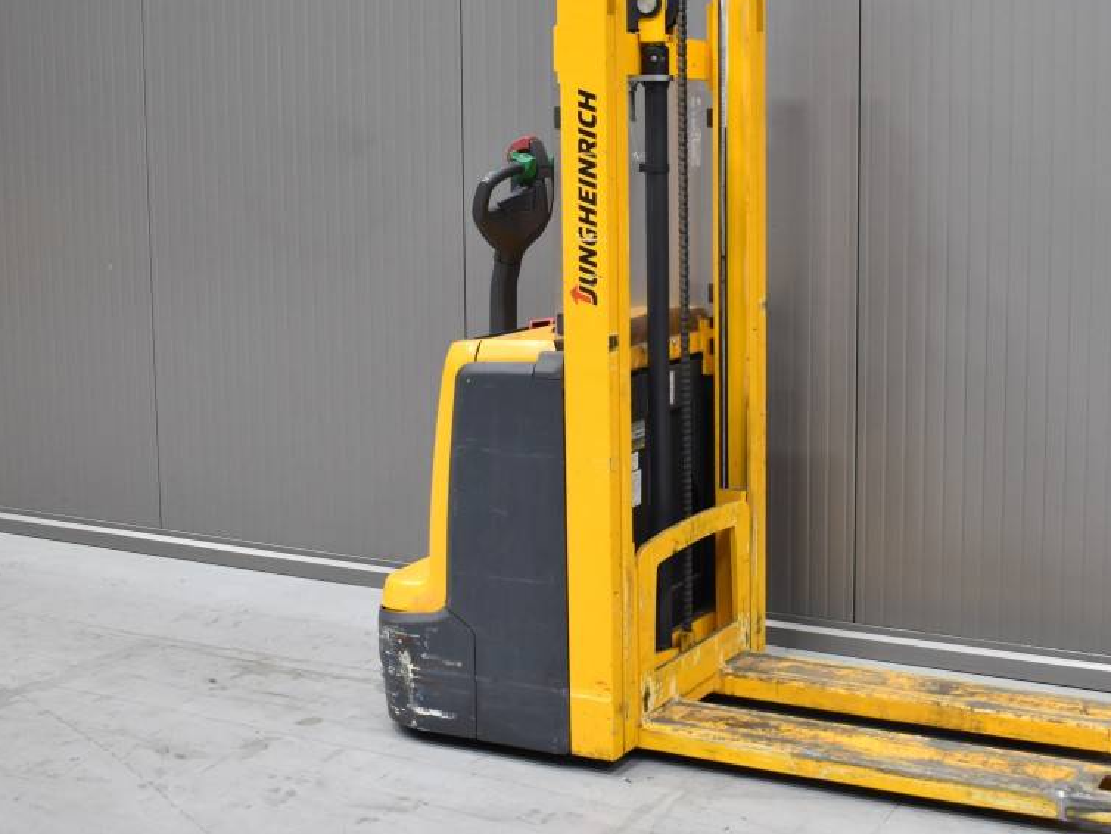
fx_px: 1694
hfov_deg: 36.0
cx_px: 713
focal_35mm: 53
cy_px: 340
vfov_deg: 27.6
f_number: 5
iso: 1250
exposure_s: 1/50
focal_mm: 23
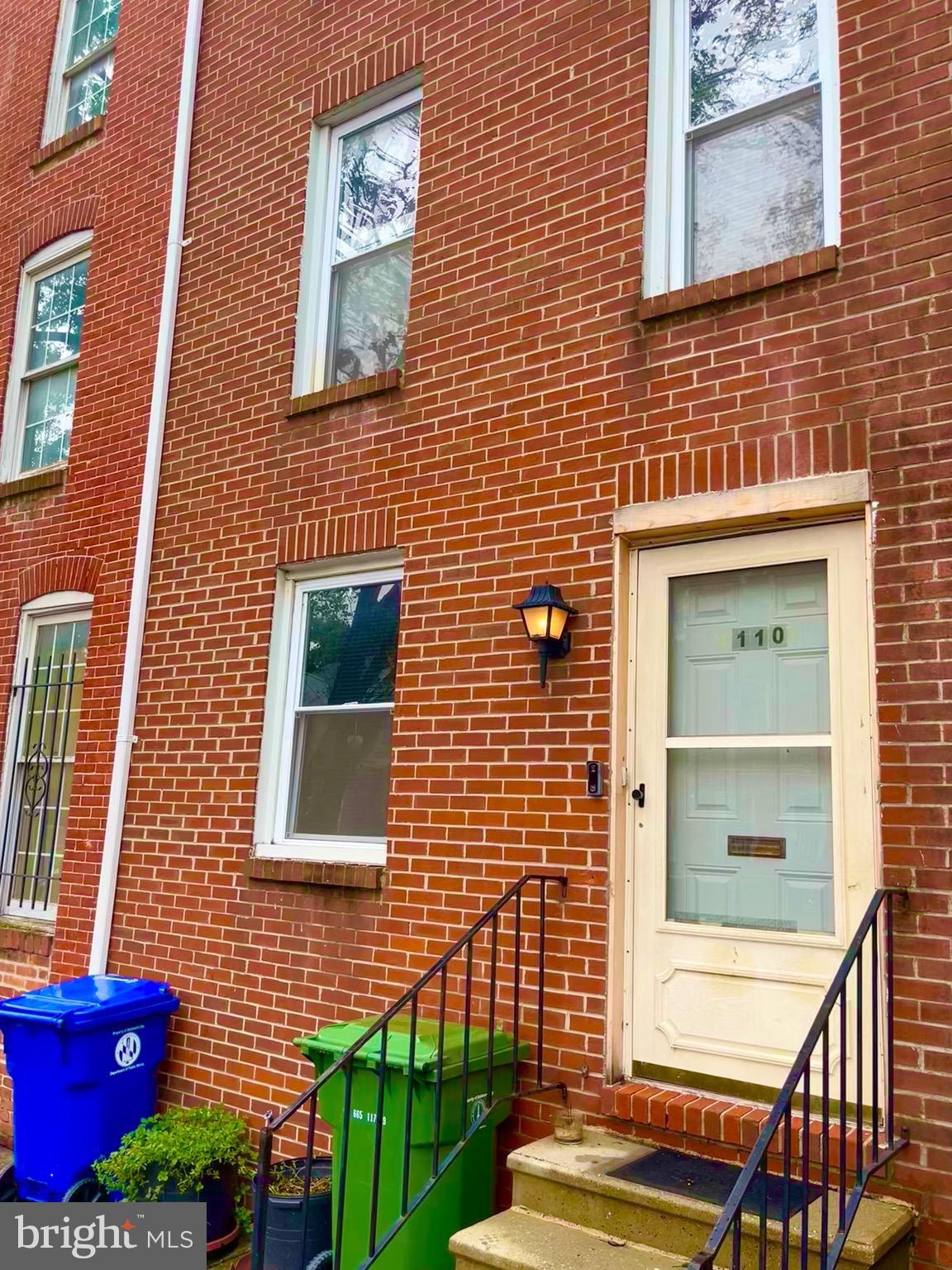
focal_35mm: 26
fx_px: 953
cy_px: 635
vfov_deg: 67.3
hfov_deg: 53.1
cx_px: 476
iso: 50
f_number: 1.6
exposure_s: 1/367
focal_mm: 5.1
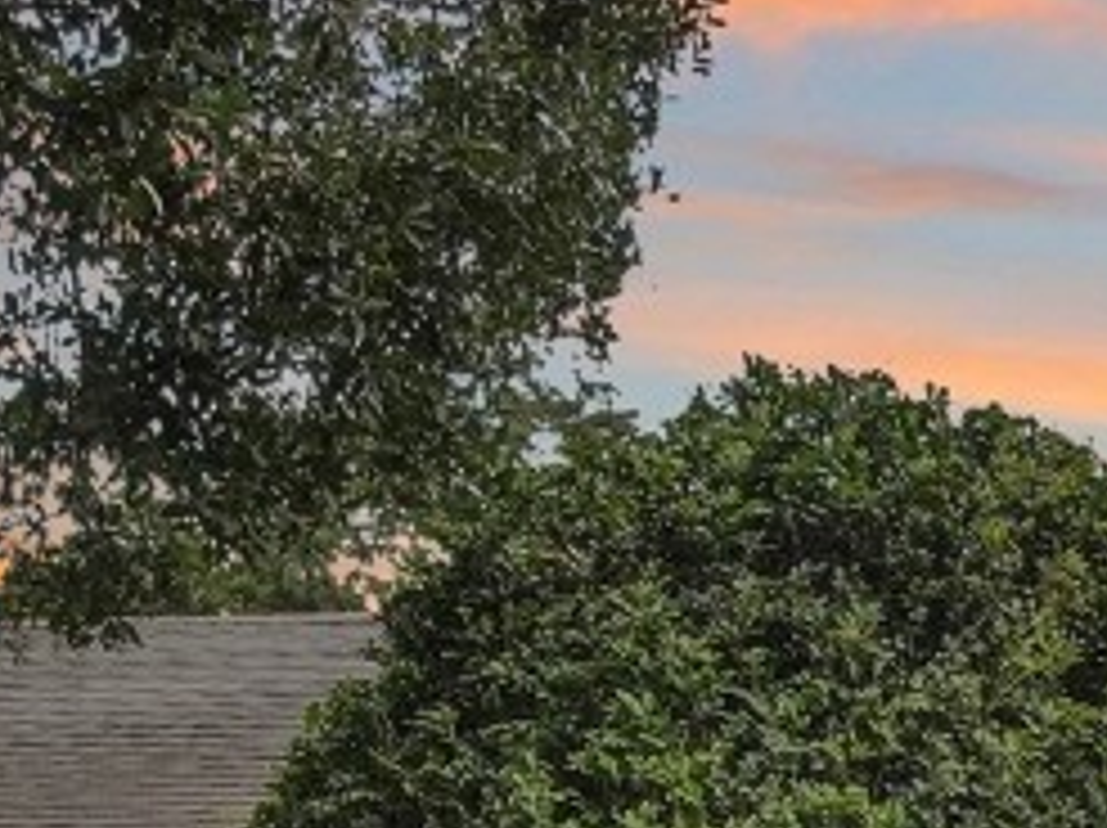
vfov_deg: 14.3
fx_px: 3195
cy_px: 999
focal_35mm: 100
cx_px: 1166
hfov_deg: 19.0
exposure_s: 1/800
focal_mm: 4.39
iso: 100
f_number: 2.8
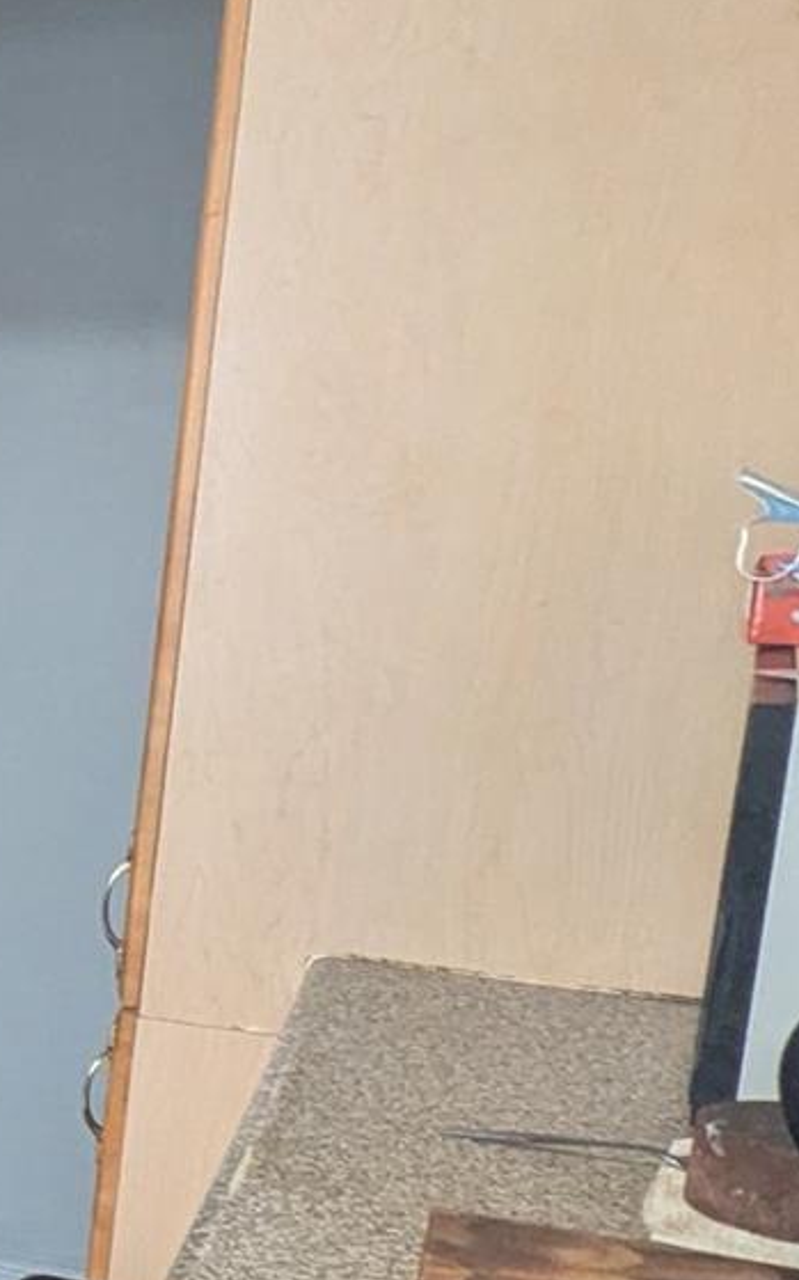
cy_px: 863
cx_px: -1142
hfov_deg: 14.1
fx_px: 2162
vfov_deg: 32.7
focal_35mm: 62
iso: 246
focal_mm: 2.35
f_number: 2.2
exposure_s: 1/30
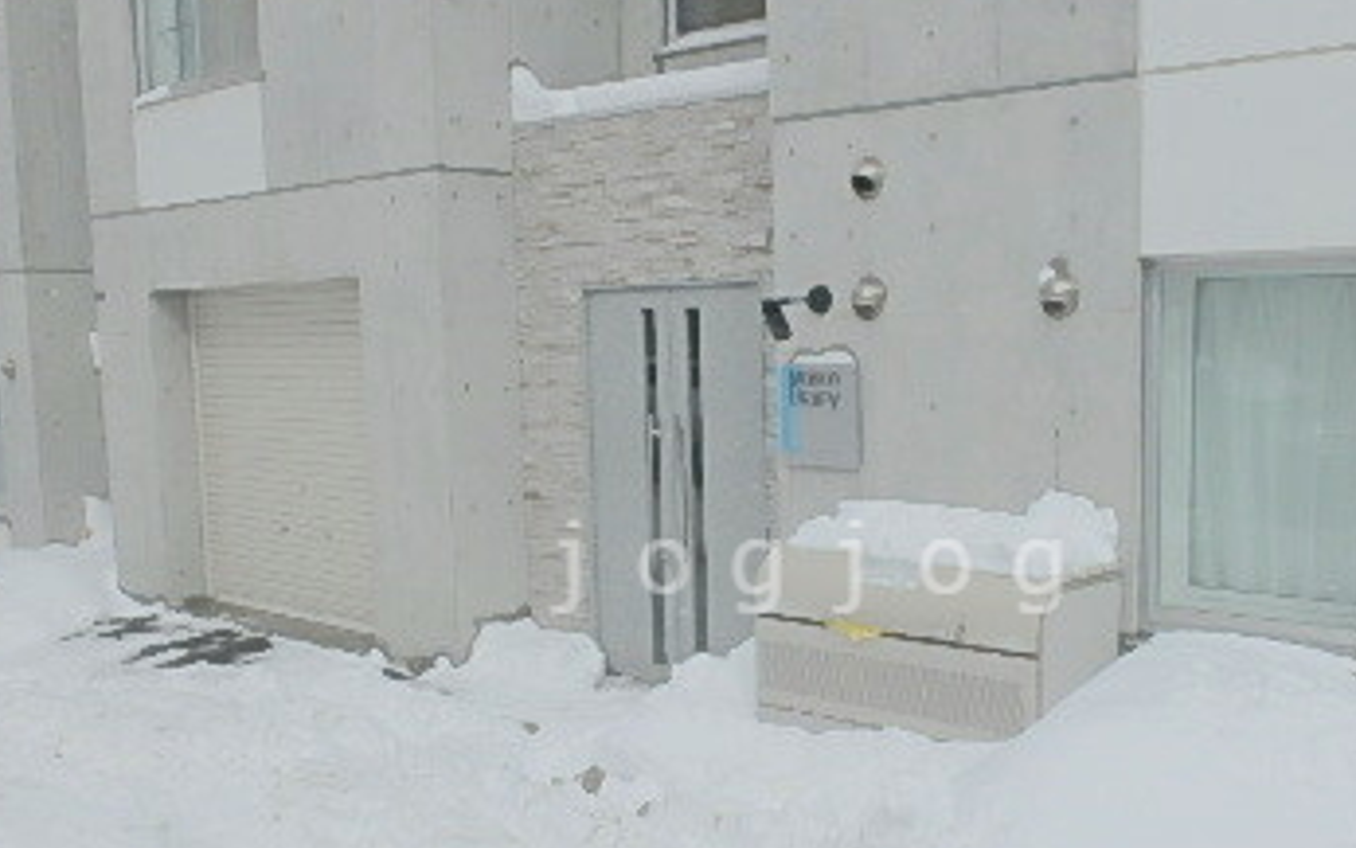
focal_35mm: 41
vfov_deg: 31.0
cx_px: 817
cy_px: 567
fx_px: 1515
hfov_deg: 47.9
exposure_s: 1/1250
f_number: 6
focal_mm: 3.7
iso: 125
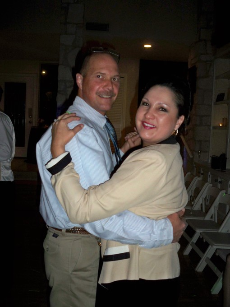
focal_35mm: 35
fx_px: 310
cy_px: 154
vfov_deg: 52.6
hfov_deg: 40.7
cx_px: 115
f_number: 3.1
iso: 200
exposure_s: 1/30
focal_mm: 6.3
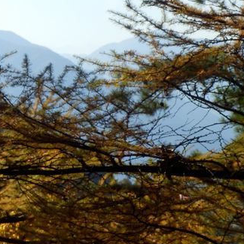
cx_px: -29
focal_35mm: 192
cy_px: 86
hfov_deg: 9.0
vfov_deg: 9.1
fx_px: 1531
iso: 80
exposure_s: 1/500
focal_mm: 15.5
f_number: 5.1
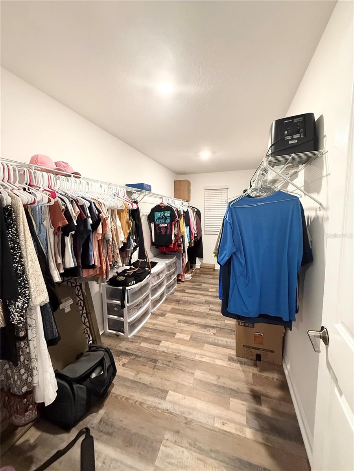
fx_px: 191
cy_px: 236
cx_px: 177
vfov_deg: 102.1
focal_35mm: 14
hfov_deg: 85.7
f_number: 2.2
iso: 640
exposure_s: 1/60
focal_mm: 2.22
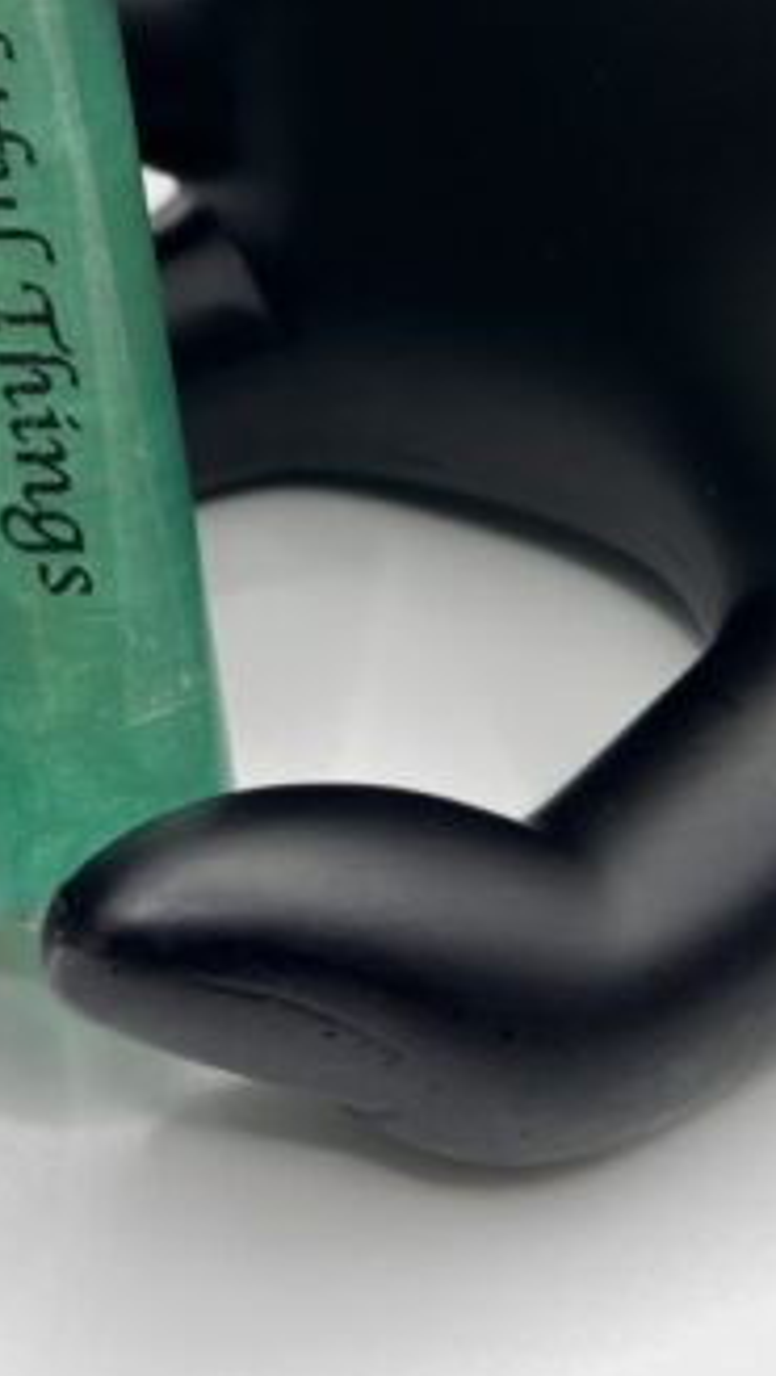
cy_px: 193
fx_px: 2519
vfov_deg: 29.5
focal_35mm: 69
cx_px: 101
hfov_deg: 17.3
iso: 40
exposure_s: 1/259
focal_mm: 5.1
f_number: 1.6
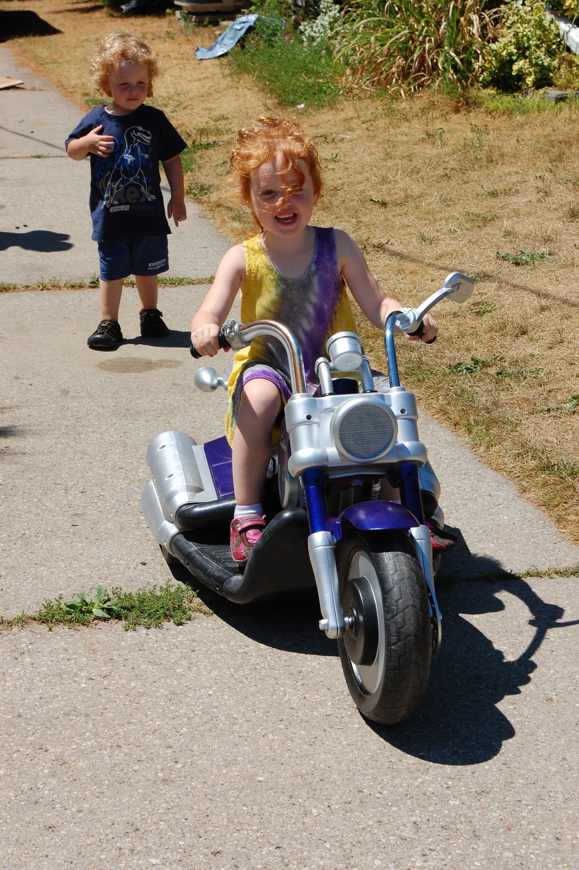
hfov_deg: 18.1
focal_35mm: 75
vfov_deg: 27.0
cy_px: 435
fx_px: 1813
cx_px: 290
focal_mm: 50
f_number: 11
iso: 400
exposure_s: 1/500
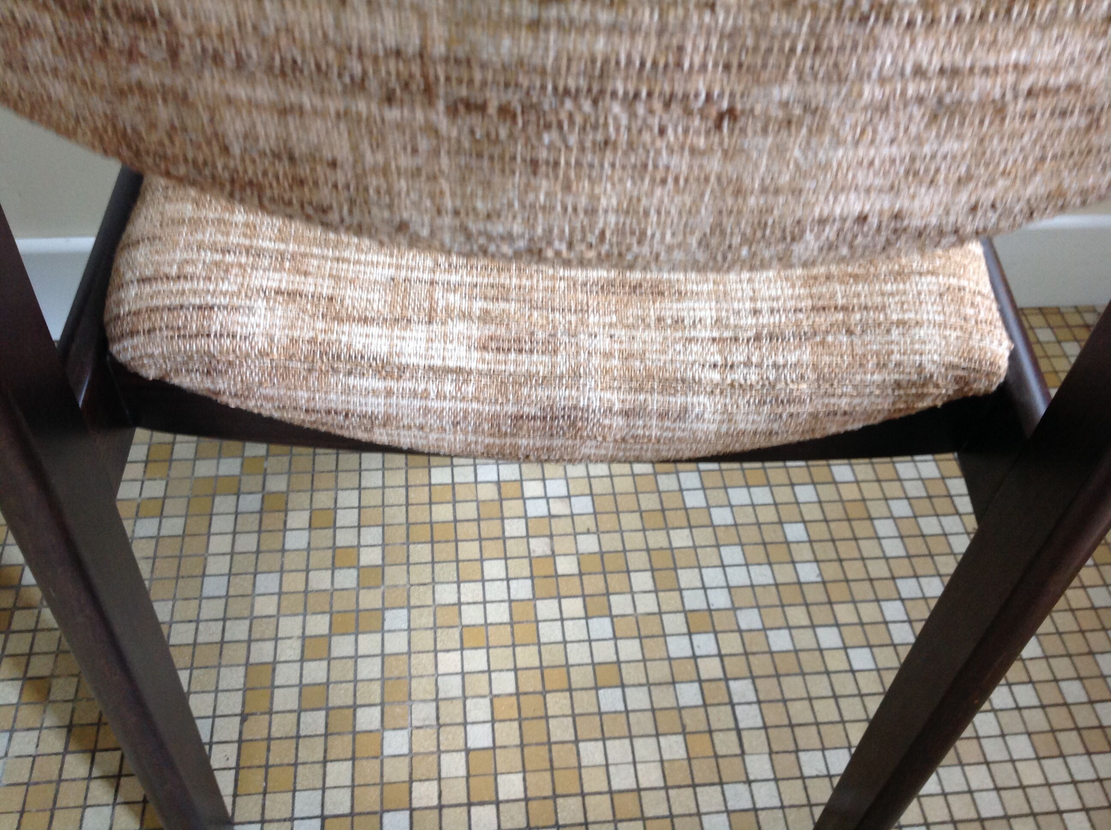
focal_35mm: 35
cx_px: 556
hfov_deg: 52.7
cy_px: 415
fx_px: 1122
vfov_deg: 40.6
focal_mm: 4.28
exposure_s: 1/15
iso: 100
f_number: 2.4
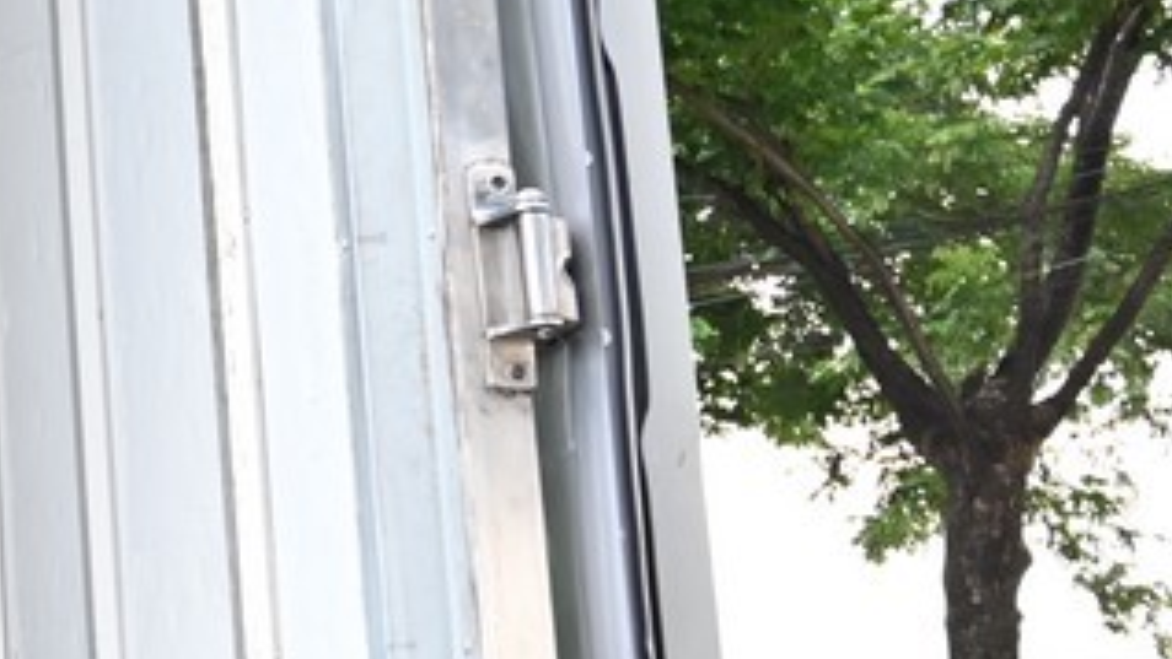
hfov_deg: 19.8
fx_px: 2704
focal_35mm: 87
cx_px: -770
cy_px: 434
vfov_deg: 13.9
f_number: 5.6
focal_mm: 24
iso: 560
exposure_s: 1/125
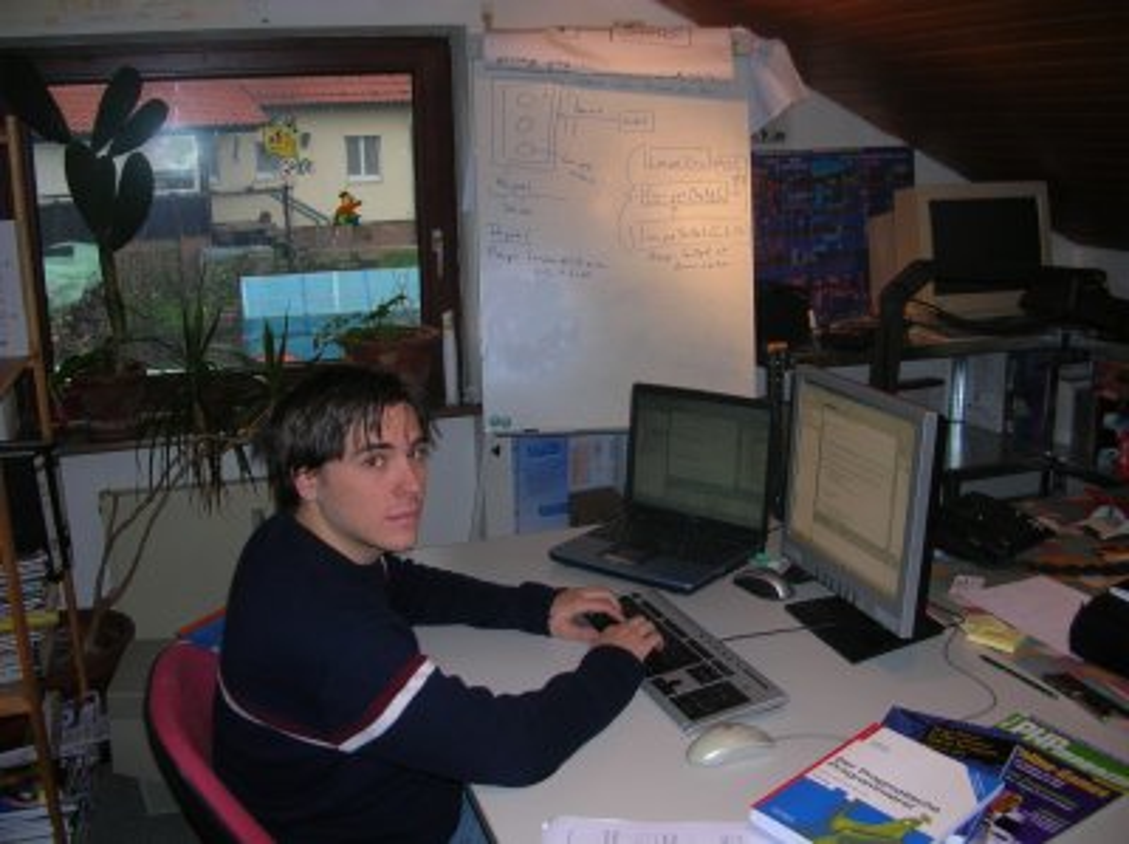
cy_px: 422
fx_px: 1140
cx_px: 564
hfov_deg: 52.7
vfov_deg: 40.6
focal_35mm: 35
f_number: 2.8
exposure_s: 1/60.1
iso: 50
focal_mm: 5.8
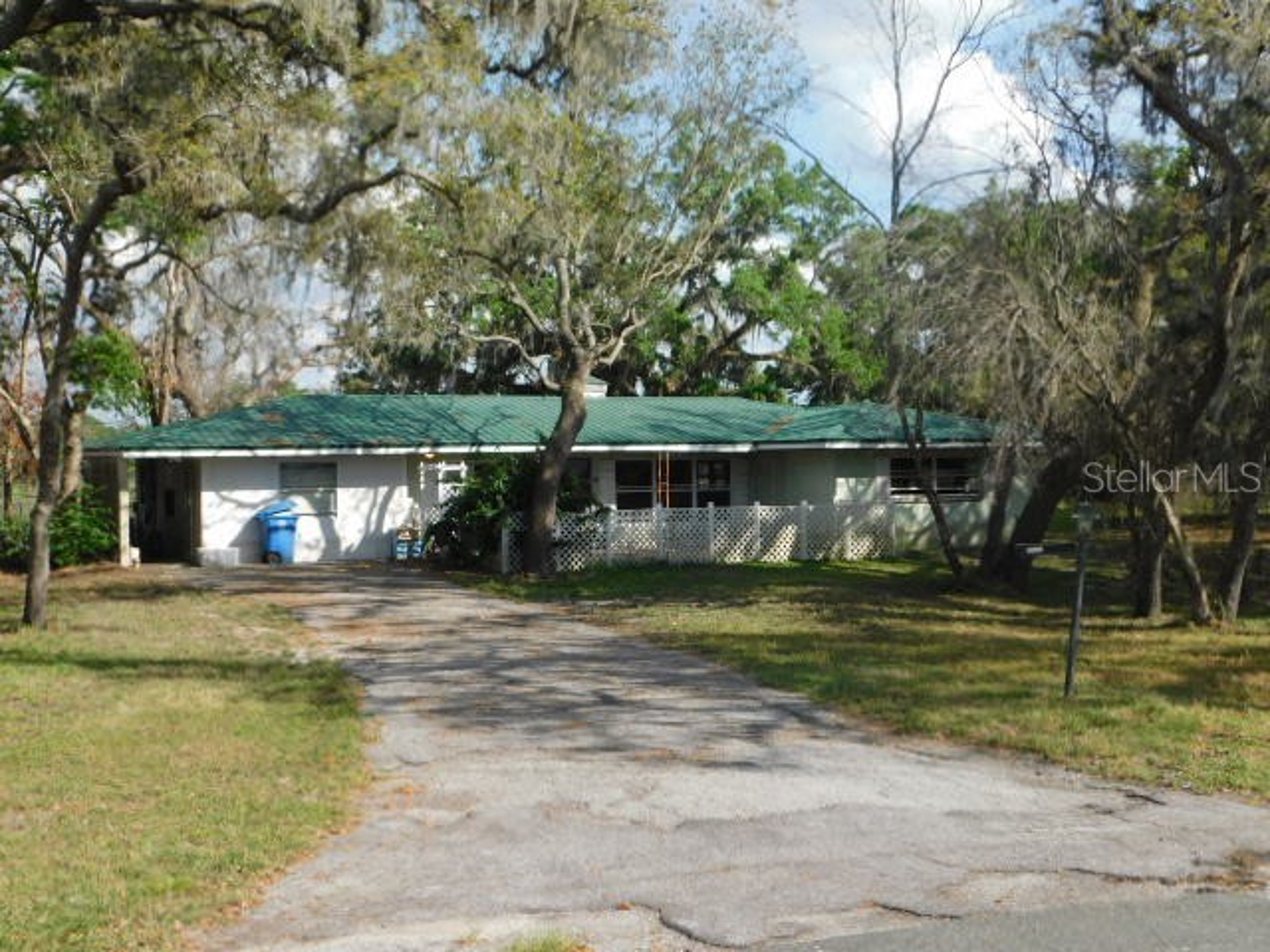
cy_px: 476
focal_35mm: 45
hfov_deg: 42.1
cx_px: 635
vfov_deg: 32.2
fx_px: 1651
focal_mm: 8
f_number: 3.7
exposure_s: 1/800
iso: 125
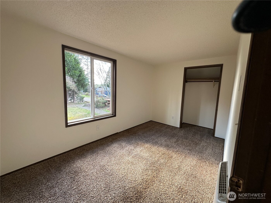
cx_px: 136
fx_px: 110
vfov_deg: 85.7
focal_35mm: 14
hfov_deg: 102.1
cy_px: 102
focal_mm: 2.22
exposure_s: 1/99
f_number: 2.2
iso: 100
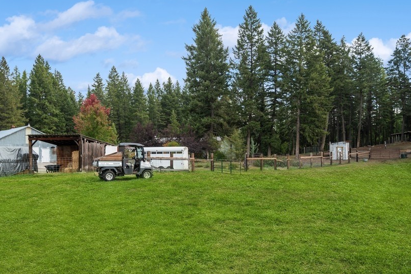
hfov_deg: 61.9
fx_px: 342
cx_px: 217
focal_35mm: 30
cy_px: 150
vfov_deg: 43.6
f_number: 6.3
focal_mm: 18
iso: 100
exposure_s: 1/160
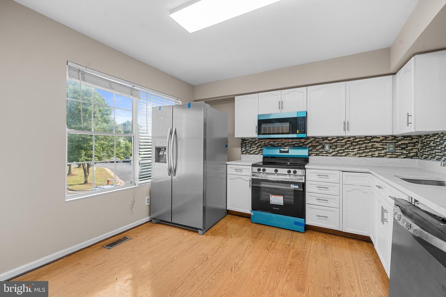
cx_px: 223
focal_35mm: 14
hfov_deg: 104.3
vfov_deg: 81.2
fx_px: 173
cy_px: 148
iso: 1250
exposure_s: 1/8
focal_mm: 14
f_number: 8
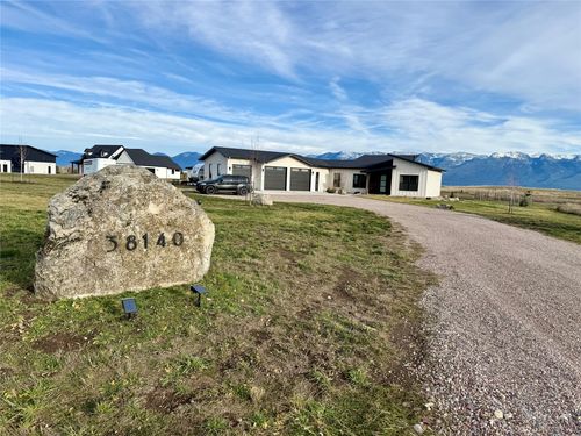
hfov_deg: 71.6
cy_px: 218
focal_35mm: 24
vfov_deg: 56.8
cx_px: 290
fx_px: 403
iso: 80
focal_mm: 6.76
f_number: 1.78
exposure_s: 1/3953
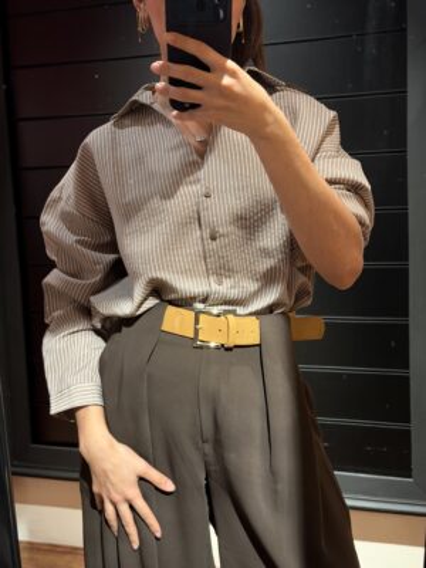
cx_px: 213
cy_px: 284
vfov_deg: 39.7
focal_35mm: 48
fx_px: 788
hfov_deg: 30.3
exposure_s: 1/50
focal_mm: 6.76
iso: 250
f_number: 1.78
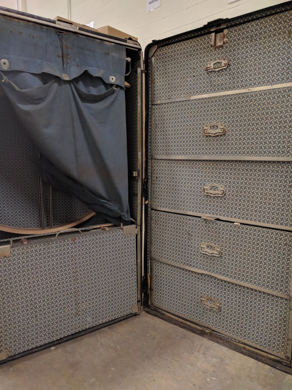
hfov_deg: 53.1
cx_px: 146
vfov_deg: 67.3
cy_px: 195
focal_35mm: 26
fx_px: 292
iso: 857
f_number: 2
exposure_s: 1/30.9
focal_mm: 4.67
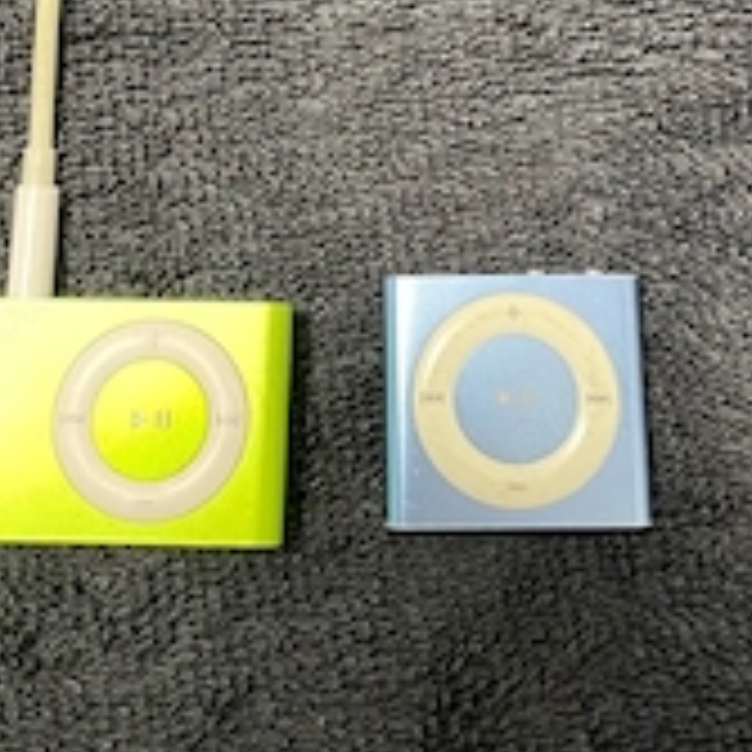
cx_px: 387
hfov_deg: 31.1
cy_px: 59
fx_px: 1352
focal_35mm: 55
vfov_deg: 29.6
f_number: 1.6
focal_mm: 4.2
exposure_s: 1/46
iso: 500
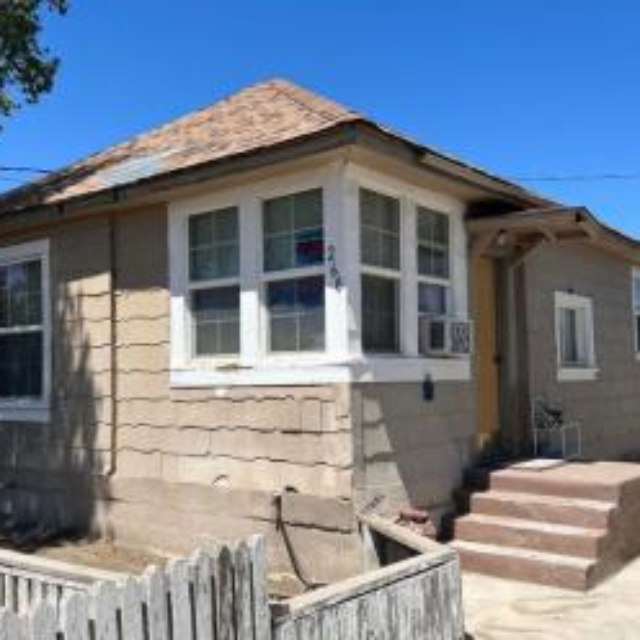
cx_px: 272
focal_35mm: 37
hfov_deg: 44.8
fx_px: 774
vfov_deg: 44.9
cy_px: 325
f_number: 1.5
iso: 50
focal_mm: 5.7
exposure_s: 1/4444
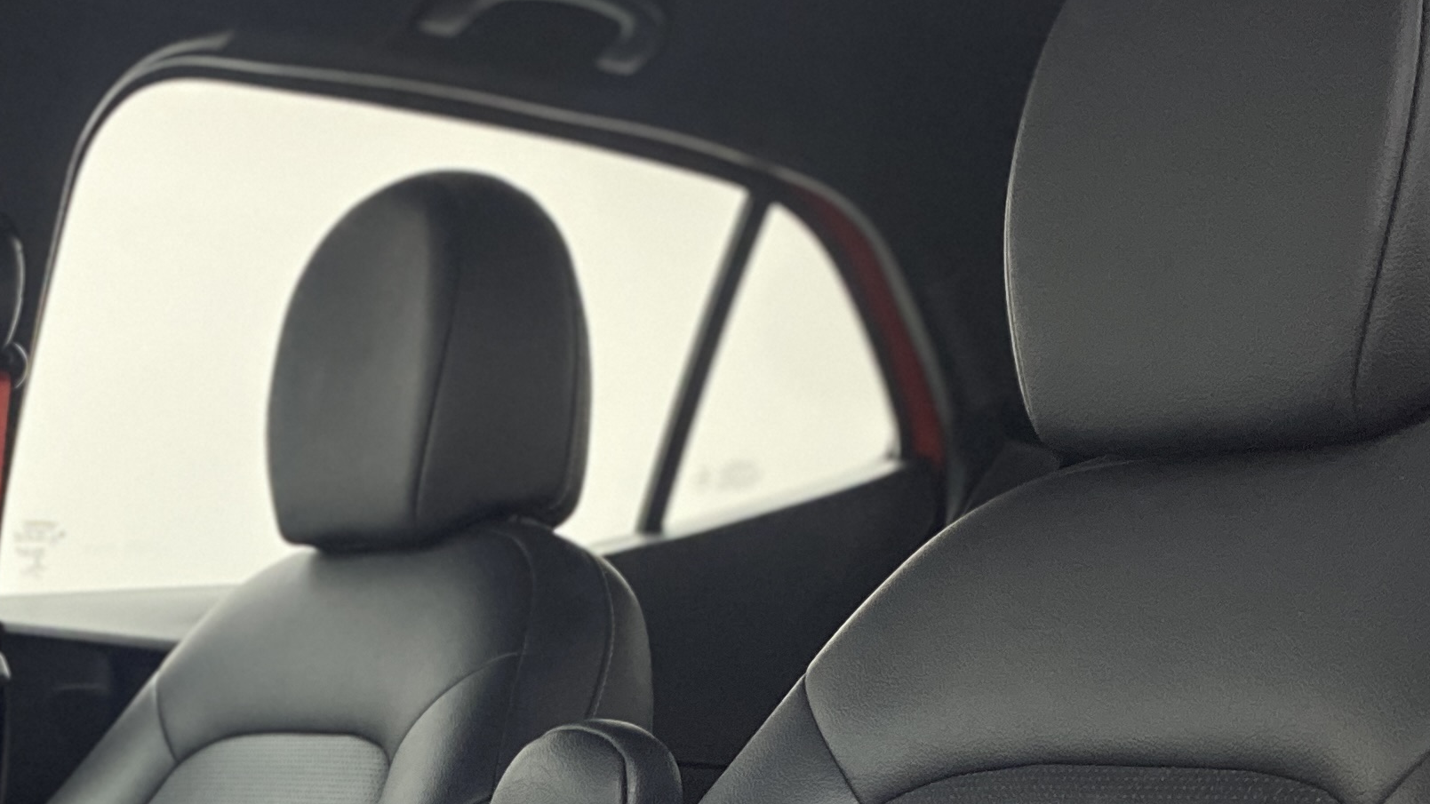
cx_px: 235
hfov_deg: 28.9
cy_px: 1154
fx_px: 2692
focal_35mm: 71
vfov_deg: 15.8
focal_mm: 4.25
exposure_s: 1/40
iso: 640
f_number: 1.8
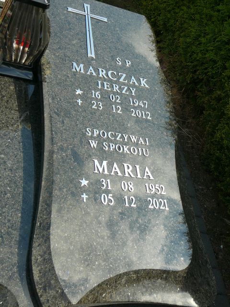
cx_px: 115
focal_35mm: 39
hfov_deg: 36.8
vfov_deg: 47.9
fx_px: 346
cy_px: 154
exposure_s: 1/640
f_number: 3
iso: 80
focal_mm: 5.8
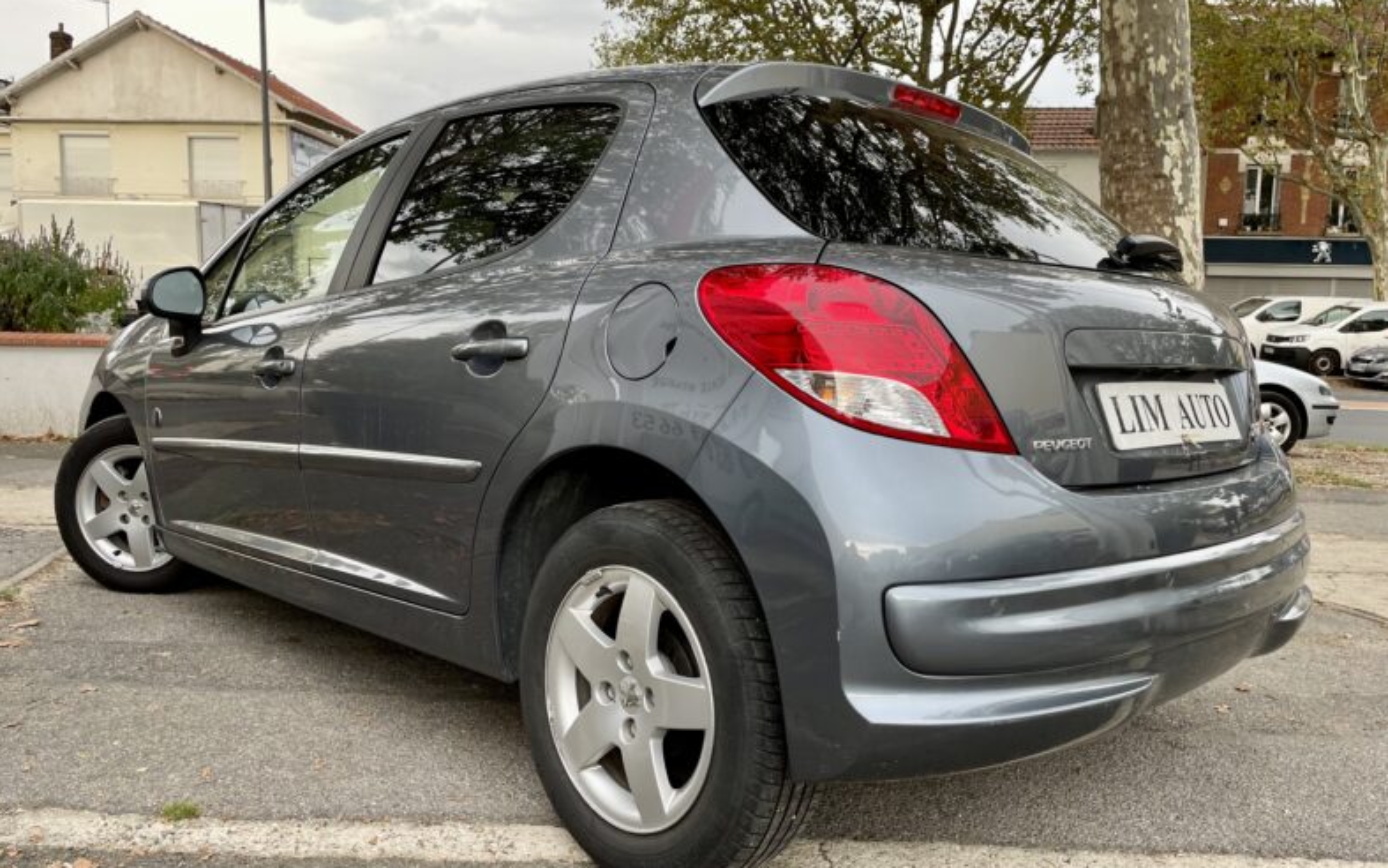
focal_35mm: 28
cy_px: 413
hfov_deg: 66.5
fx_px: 1059
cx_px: 700
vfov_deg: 44.5
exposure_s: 1/121
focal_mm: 4.2
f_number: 1.6
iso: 32
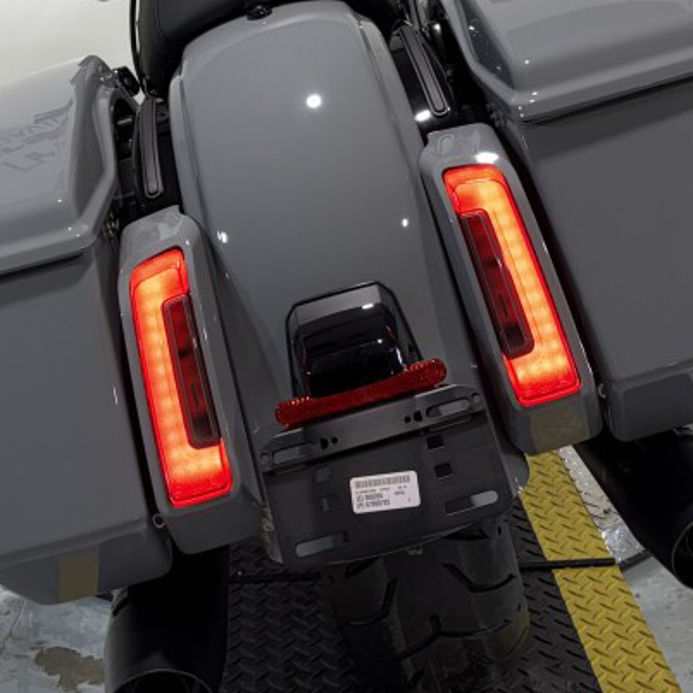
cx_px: 308
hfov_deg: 28.1
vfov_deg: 27.5
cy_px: 117
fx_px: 1382
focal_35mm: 61
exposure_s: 1/120
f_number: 1.6
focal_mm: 5.96
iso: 40
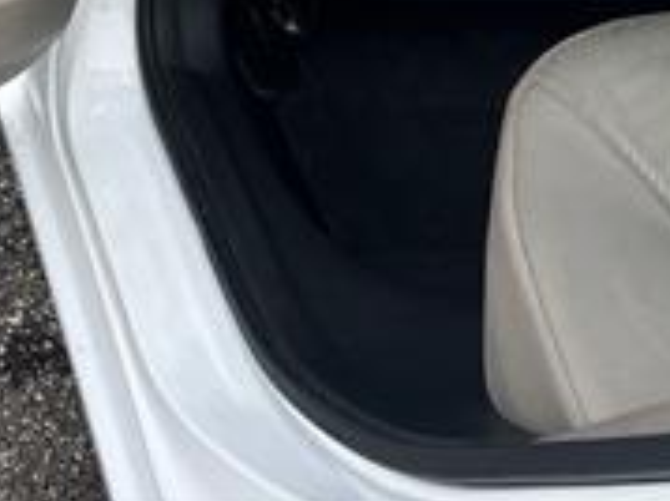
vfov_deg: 14.1
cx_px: -359
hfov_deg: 18.5
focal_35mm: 93
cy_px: -389
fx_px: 1799
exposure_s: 1/965
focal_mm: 5.7
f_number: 1.5
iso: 50
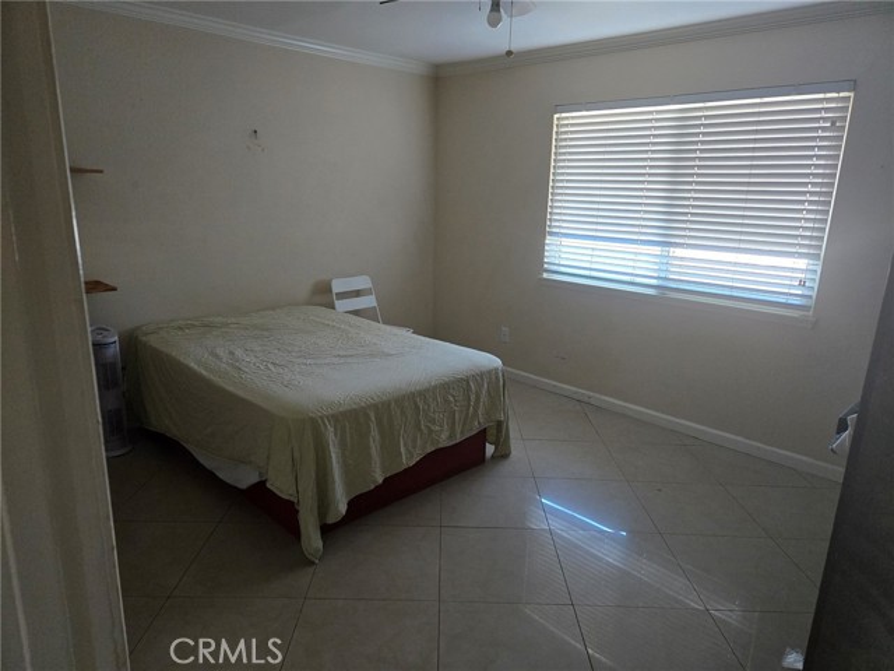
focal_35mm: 23
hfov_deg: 73.9
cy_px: 336
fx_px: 594
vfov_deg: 58.9
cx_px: 447
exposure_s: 1/120
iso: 640
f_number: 1.8
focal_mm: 5.4
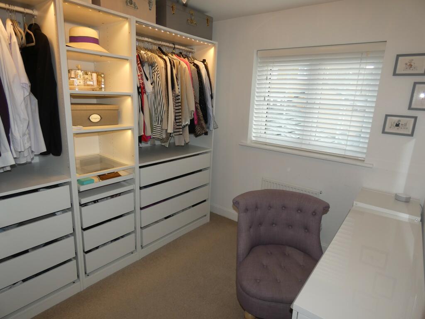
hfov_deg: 81.7
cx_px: 212
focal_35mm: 20
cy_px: 160
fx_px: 246
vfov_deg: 66.0
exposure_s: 1/60
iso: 80
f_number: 2.8
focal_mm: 3.6
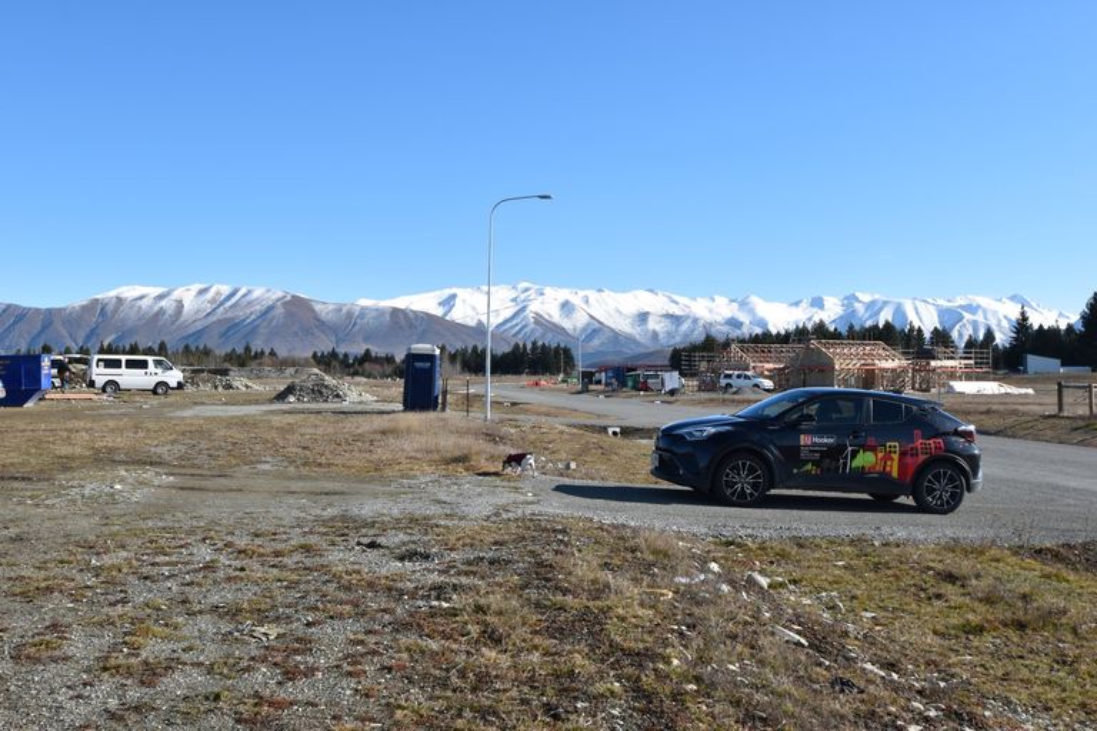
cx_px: 548
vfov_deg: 36.9
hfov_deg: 53.1
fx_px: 1097
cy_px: 366
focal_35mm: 36
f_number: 10
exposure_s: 1/400
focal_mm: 24
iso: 200
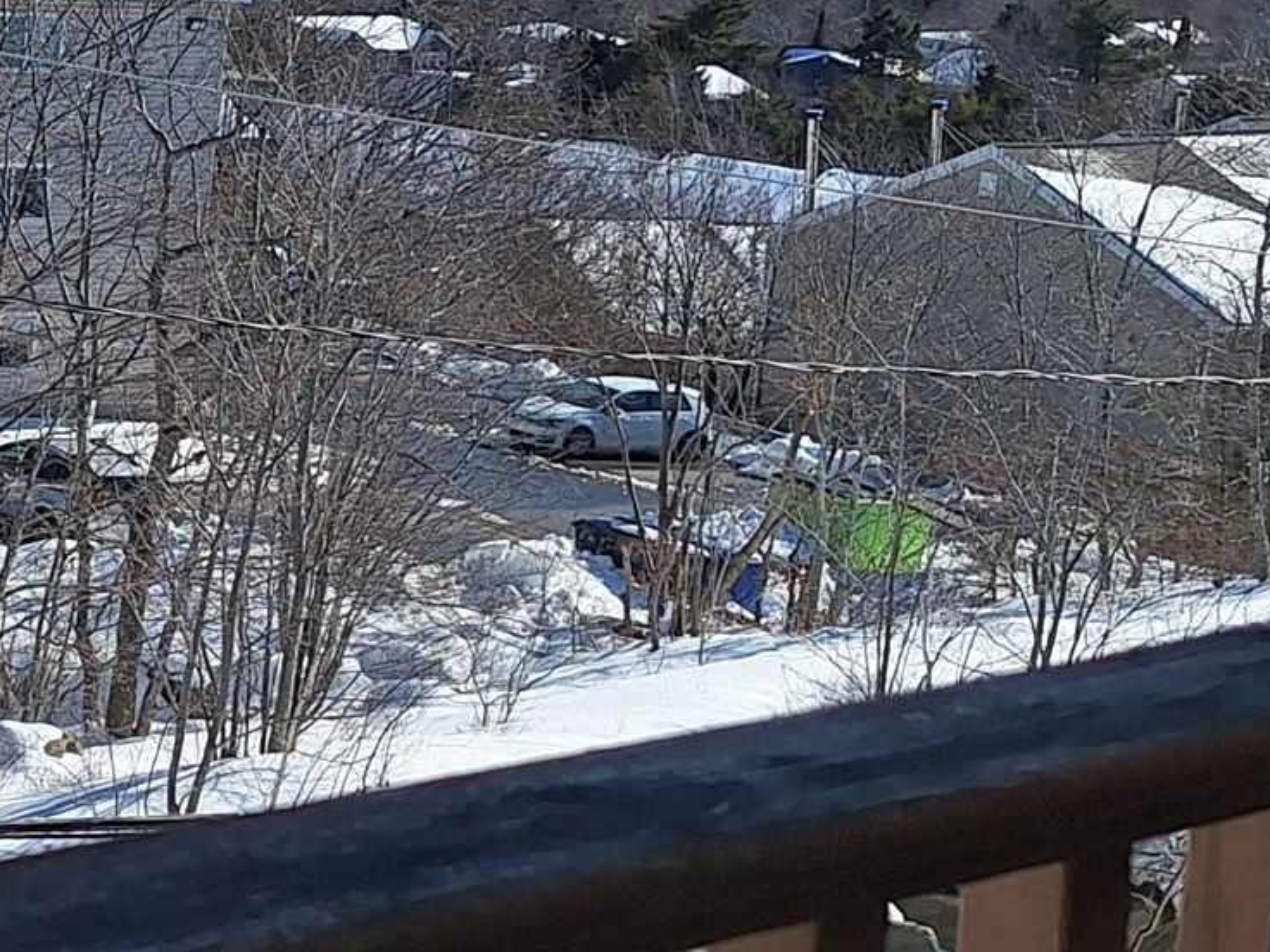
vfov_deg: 15.4
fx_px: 3522
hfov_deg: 18.0
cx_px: -680
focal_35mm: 96
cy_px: 291
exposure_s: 1/5319
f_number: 1.8
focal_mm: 5.54
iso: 40
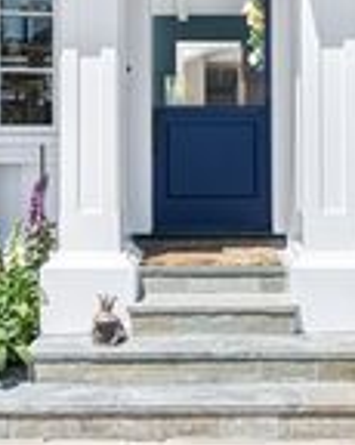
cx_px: 222
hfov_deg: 30.7
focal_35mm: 49
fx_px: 644
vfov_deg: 37.5
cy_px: 138
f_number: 7.1
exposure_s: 1/400
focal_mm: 15
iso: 100
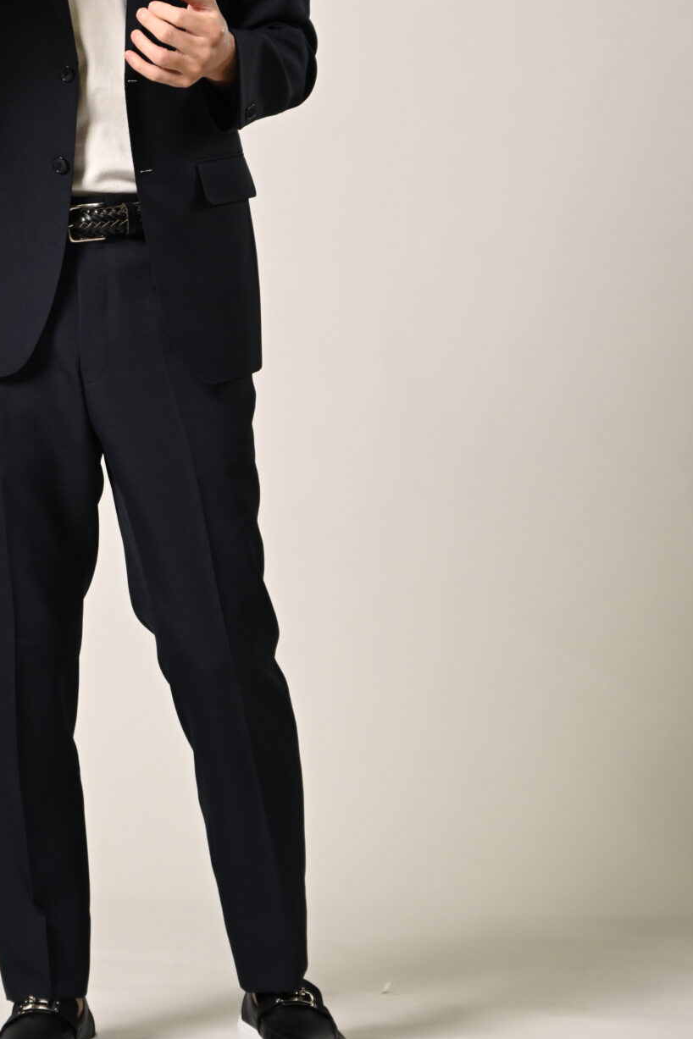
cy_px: 283
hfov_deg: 5.7
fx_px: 6929
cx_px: 106
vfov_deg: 8.6
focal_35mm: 240
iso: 1000
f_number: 6.3
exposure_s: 1/640
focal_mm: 115
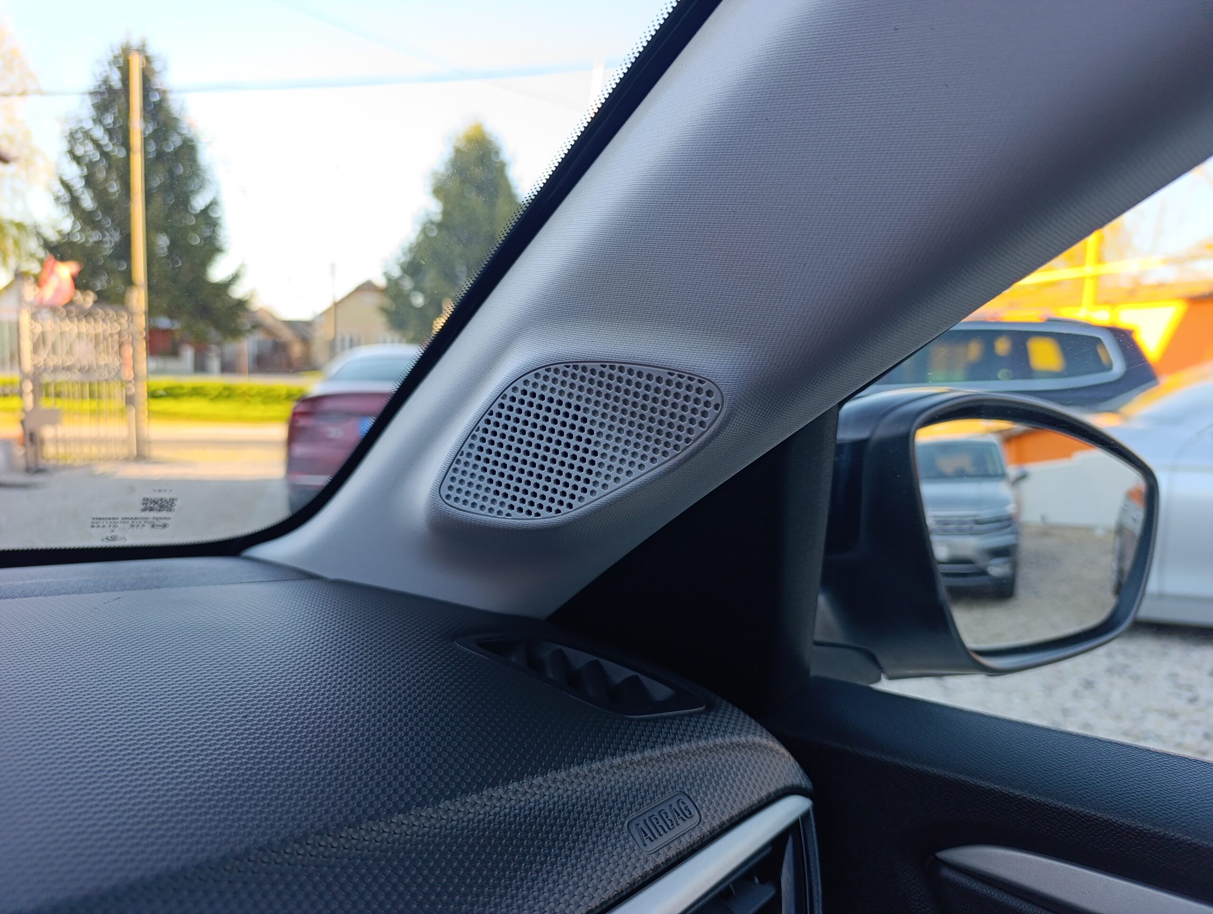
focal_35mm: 23
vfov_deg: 59.0
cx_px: 606
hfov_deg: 73.8
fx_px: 807
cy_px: 457
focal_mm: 6.14
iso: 125
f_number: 1.6
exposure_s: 1/100
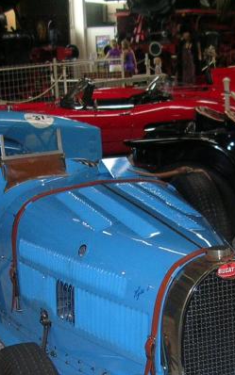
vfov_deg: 25.2
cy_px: 282
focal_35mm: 81
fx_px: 829
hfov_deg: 16.1
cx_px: 171
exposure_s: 1/60.1
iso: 122
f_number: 2.8
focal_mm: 5.8
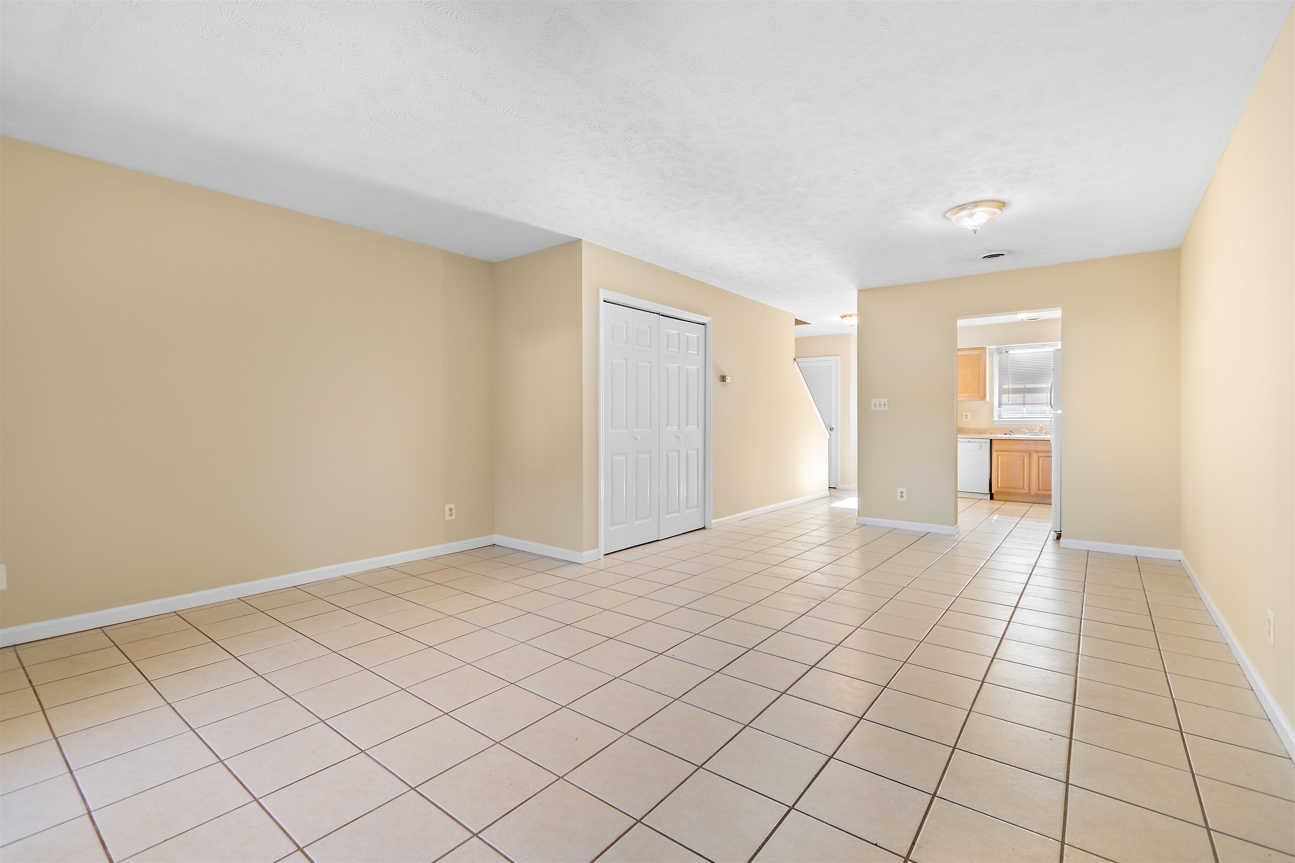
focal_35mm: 15
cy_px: 432
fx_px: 540
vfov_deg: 77.3
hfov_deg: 100.4
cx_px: 648
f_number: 4.5
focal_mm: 10
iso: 100
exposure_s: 1/5
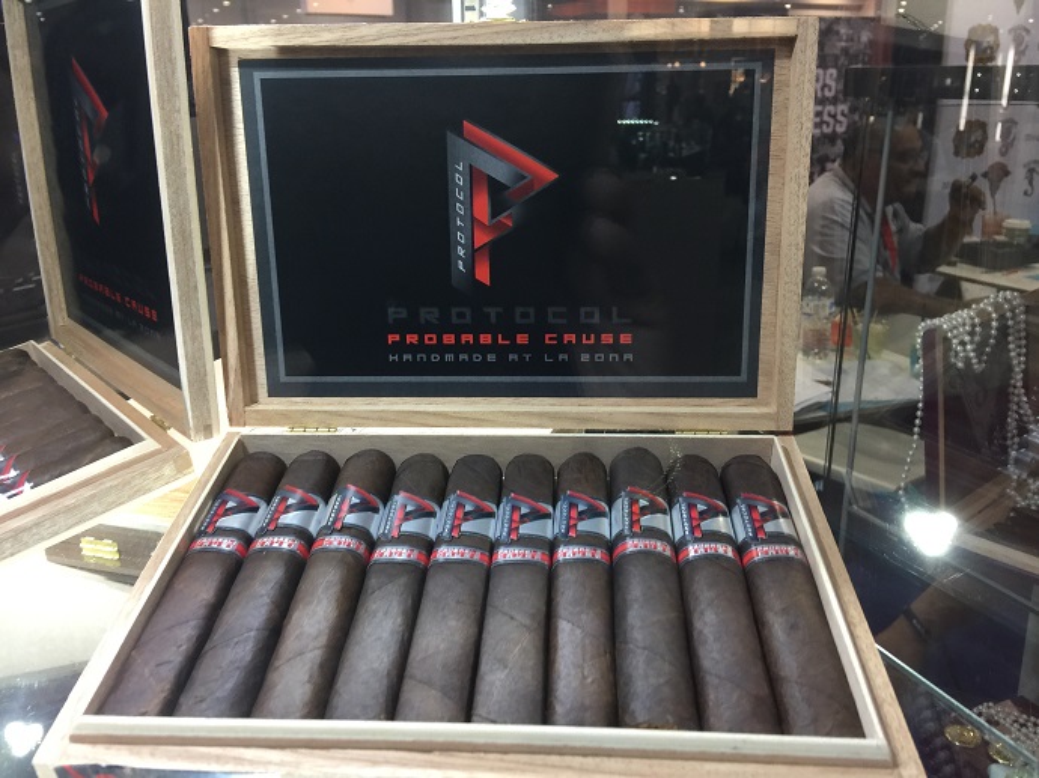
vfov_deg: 48.2
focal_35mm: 29
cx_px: 520
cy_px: 389
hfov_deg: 61.7
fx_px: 870
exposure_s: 1/15
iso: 32
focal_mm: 4.15
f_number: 2.2
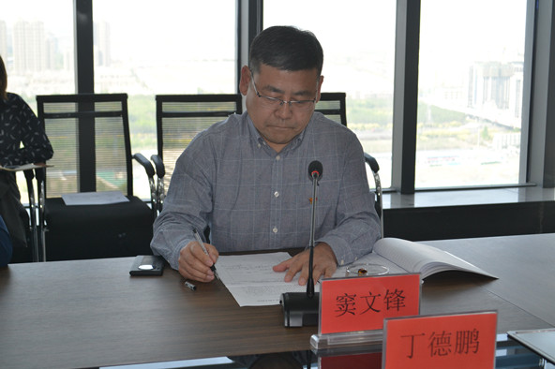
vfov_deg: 20.1
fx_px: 1040
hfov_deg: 29.9
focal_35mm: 68
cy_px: 184
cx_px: 278
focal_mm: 45
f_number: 5.6
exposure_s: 1/125
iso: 400
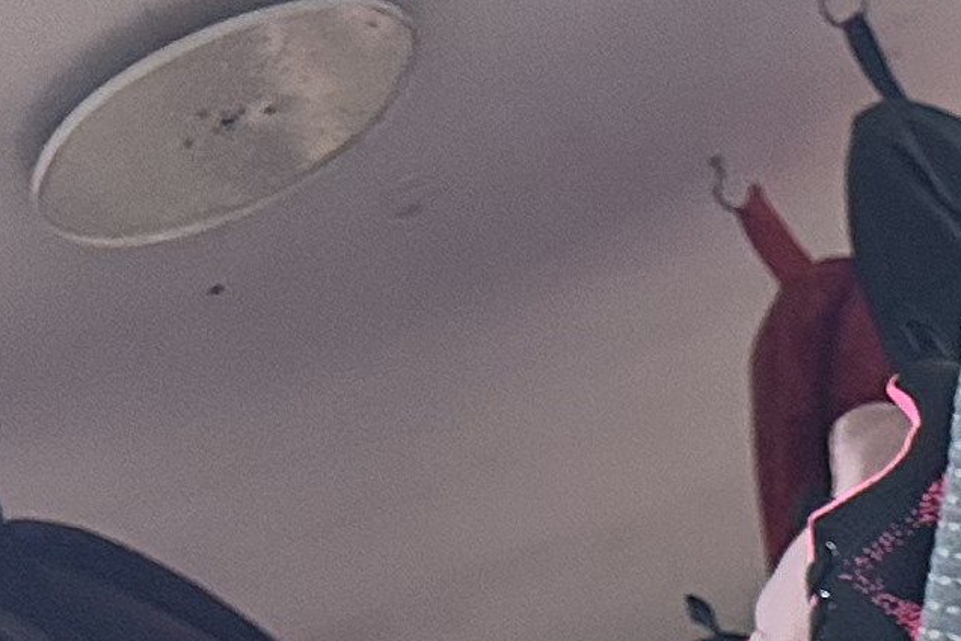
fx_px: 4218
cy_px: 1703
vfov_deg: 7.9
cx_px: 2286
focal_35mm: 158
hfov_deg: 11.0
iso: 160
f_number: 1.78
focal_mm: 6.86
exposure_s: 1/100
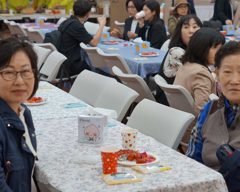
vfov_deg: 18.1
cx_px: 127
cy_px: 96
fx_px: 604
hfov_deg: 22.5
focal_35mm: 85
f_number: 4
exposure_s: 1/160
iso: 800
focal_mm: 50
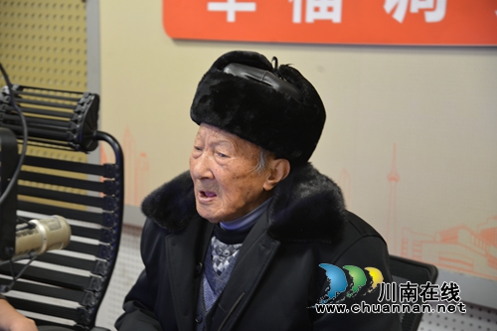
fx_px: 938
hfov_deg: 29.7
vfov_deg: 20.0
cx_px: 248
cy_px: 166
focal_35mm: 68
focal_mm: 68
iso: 800
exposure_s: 1/13
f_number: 4.5
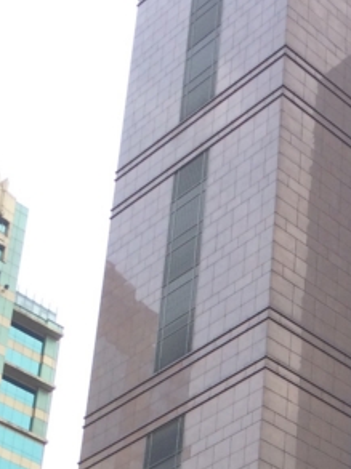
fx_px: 1423
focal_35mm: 105
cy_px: 576
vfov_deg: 17.8
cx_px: 508
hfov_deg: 13.4
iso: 32
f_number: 2.2
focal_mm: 4.12
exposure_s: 1/456
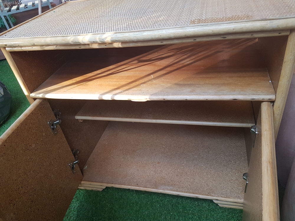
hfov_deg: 67.3
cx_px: 148
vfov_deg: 53.1
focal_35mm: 26
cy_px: 110
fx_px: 222
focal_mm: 4.2
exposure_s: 1/50
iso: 64
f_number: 1.7
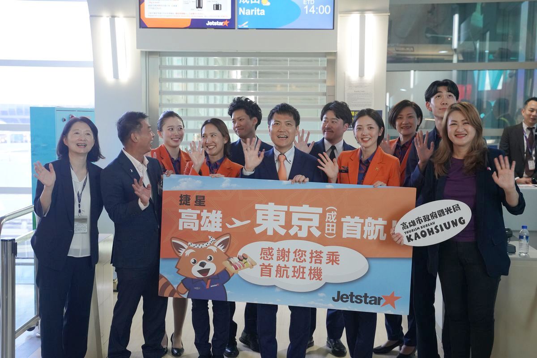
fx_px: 746
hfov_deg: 39.6
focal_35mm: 50
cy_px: 179
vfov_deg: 27.0
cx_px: 268
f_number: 4
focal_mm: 50
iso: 2500
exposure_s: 1/160
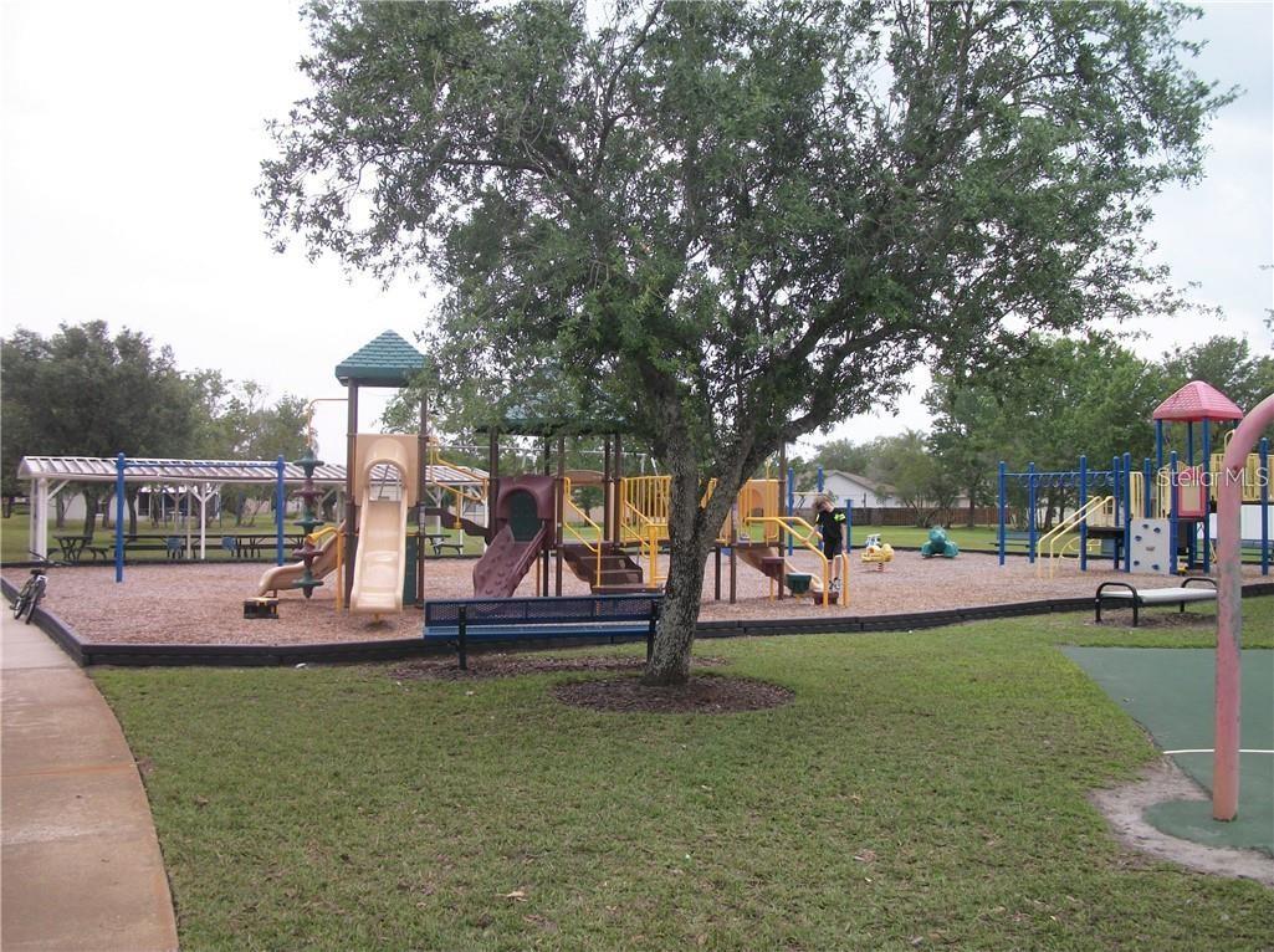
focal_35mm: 32
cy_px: 476
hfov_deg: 56.9
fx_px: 1176
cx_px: 637
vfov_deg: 44.1
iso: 80
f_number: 8.8
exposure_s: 1/60
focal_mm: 5.7
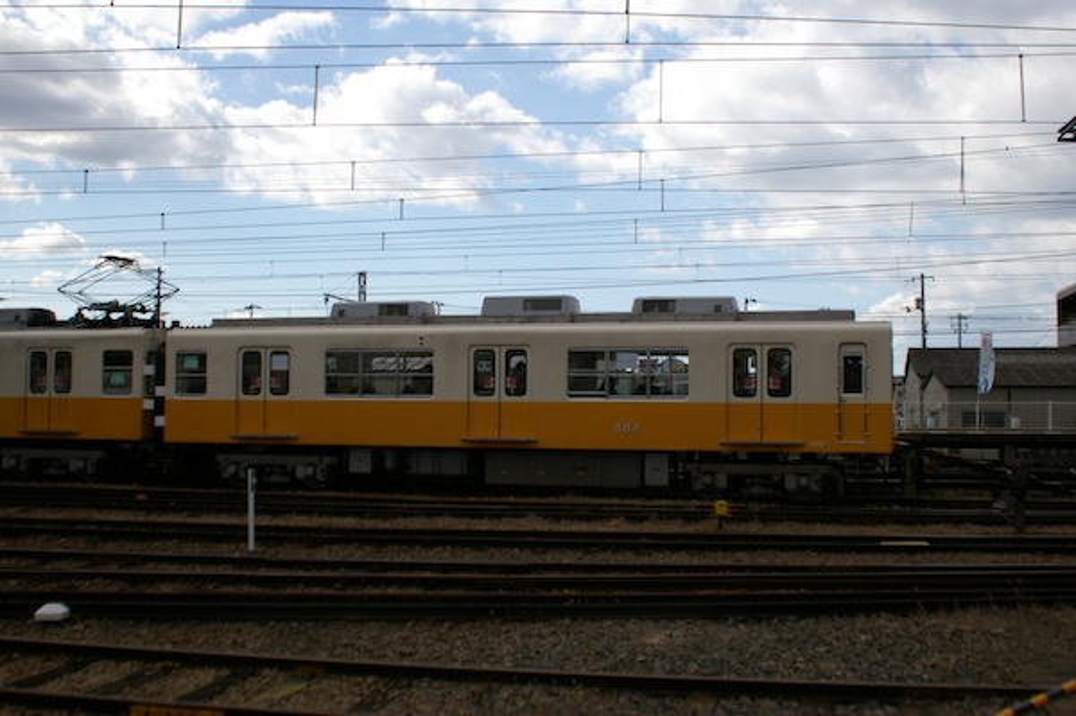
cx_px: 538
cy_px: 358
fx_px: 1254
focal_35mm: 42
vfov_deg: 31.8
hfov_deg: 46.4
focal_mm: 28
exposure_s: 1/4000
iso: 400
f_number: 4
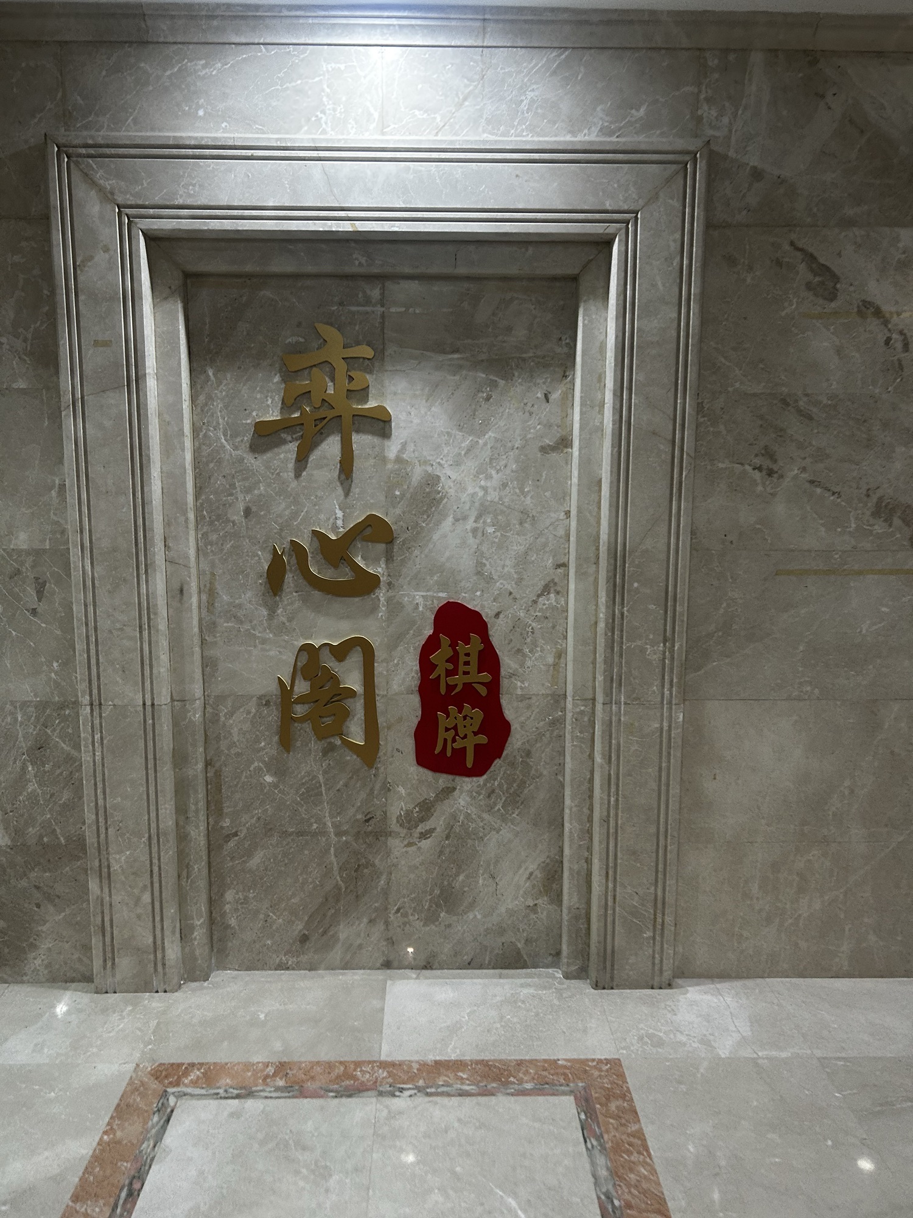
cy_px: 609
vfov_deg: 67.3
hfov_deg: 53.1
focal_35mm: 26
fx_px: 914
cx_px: 456
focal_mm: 5.7
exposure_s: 1/50
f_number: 1.5
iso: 125
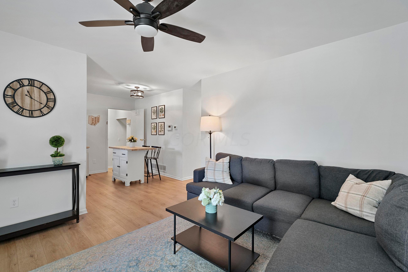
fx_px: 170
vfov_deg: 77.4
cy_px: 139
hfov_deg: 100.4
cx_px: 203
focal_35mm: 15
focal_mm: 13
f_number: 9
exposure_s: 1/4
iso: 800
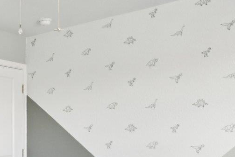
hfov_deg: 32.7
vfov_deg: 23.1
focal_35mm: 57
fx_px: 372
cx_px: 11
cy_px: 145
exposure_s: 1/8
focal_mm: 14
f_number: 8
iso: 200
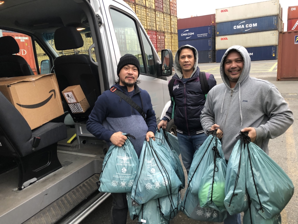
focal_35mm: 28
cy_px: 112
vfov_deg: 49.8
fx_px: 241
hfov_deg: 63.4
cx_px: 149
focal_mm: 3.99
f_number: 1.8
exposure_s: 1/20
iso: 40
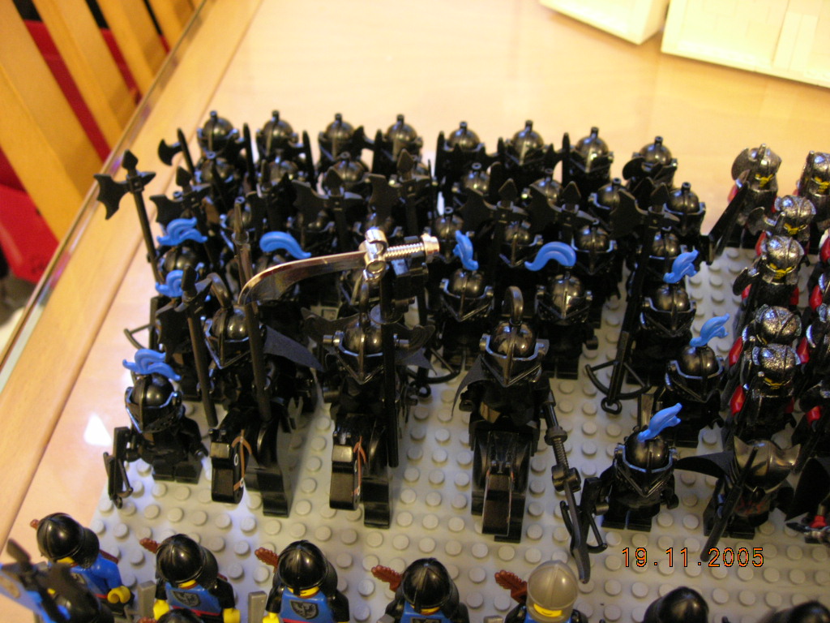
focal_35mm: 38
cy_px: 312
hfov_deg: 49.0
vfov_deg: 37.7
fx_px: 911
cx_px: 415
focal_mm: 7.8
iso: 160
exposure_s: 1/4
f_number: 2.8
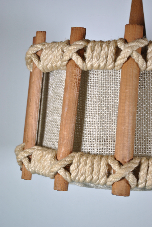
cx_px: 76
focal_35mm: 82
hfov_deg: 16.6
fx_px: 521
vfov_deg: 24.6
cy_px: 114
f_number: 5.6
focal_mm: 55
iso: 200
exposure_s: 1/40
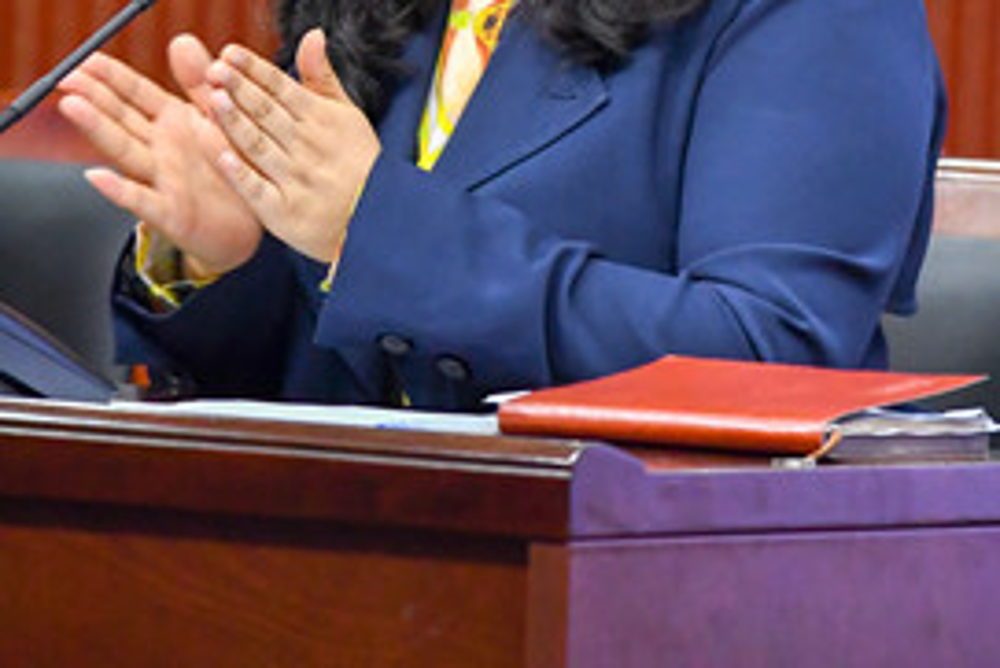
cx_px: 410
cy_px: -92
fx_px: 17314
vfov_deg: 2.2
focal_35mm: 623
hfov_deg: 3.3
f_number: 2.8
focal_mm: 150
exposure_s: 1/320
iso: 2000
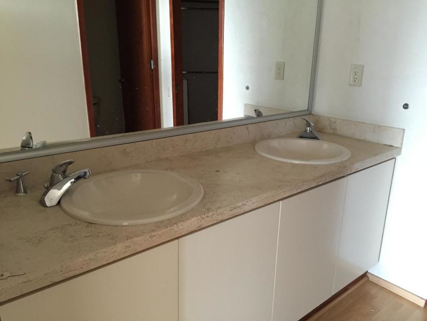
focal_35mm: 29
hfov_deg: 61.6
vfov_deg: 48.2
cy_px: 160
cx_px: 214
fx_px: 358
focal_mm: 4.15
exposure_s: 1/17
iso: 500
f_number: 2.2
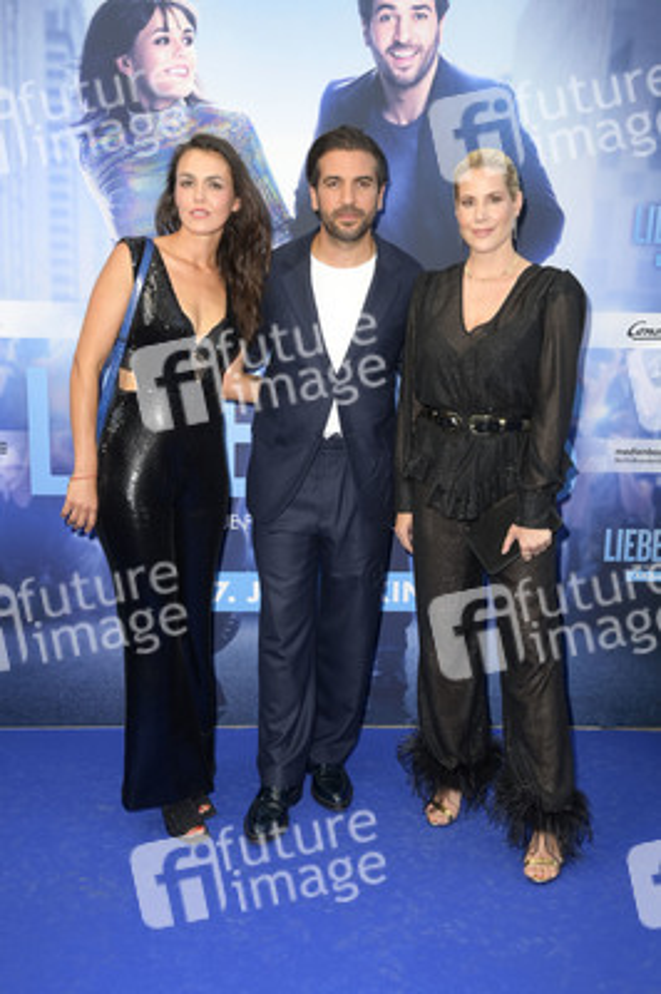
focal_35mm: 38
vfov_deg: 50.7
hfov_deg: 35.0
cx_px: 330
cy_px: 497
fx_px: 1048
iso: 640
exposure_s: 1/250
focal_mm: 38
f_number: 5.6
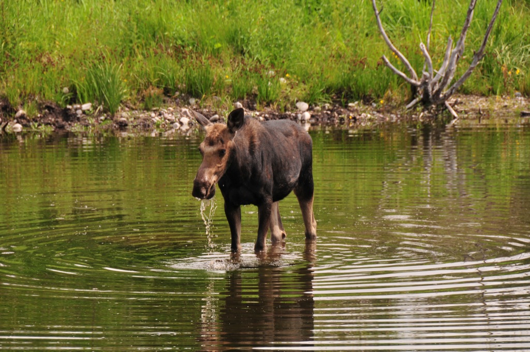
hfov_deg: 6.9
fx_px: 4411
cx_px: 265
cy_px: 176
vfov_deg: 4.6
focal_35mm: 300
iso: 200
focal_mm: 200
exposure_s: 1/250
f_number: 8
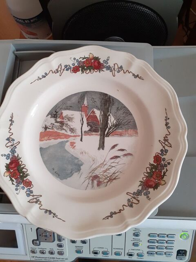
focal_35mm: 27
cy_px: 131
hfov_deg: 51.4
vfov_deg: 65.3
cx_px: 98
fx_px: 204
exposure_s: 1/50
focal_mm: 3.6
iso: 200
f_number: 1.9
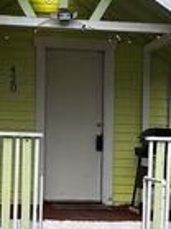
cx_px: 95
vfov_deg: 17.0
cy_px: 187
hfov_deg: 12.9
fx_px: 759
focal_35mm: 115
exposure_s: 1/419
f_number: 1.78
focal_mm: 6.76
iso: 80
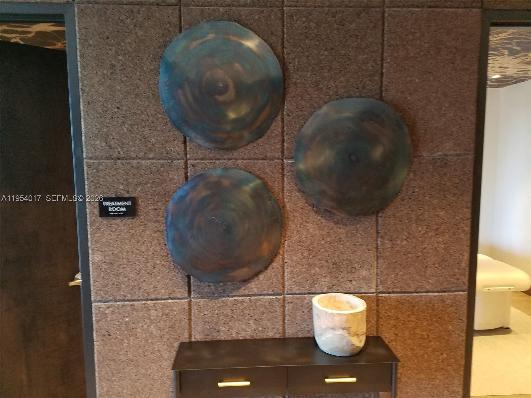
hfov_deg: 67.3
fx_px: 399
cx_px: 266
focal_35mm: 26
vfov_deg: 53.1
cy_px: 199
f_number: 1.7
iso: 320
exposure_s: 1/10
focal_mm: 4.2
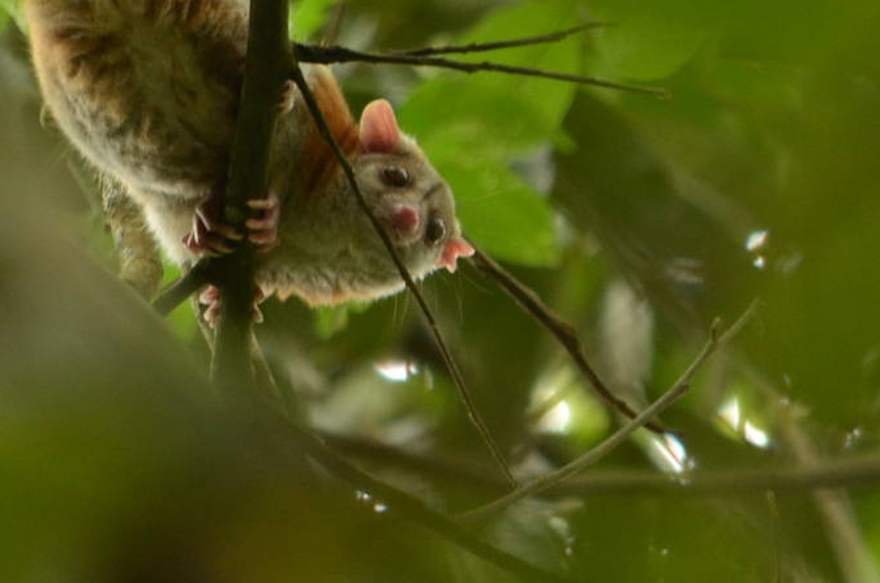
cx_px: 392
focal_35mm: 1066
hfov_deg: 1.9
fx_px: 26002
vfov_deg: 1.3
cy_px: 177
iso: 800
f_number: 5.6
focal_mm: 300
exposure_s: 1/125
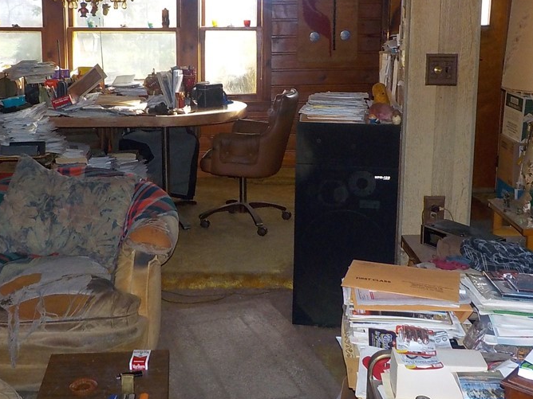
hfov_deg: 41.2
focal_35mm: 46
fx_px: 708
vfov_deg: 31.2
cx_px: 251
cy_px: 120
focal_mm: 4.1
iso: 280
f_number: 3.3
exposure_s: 1/30
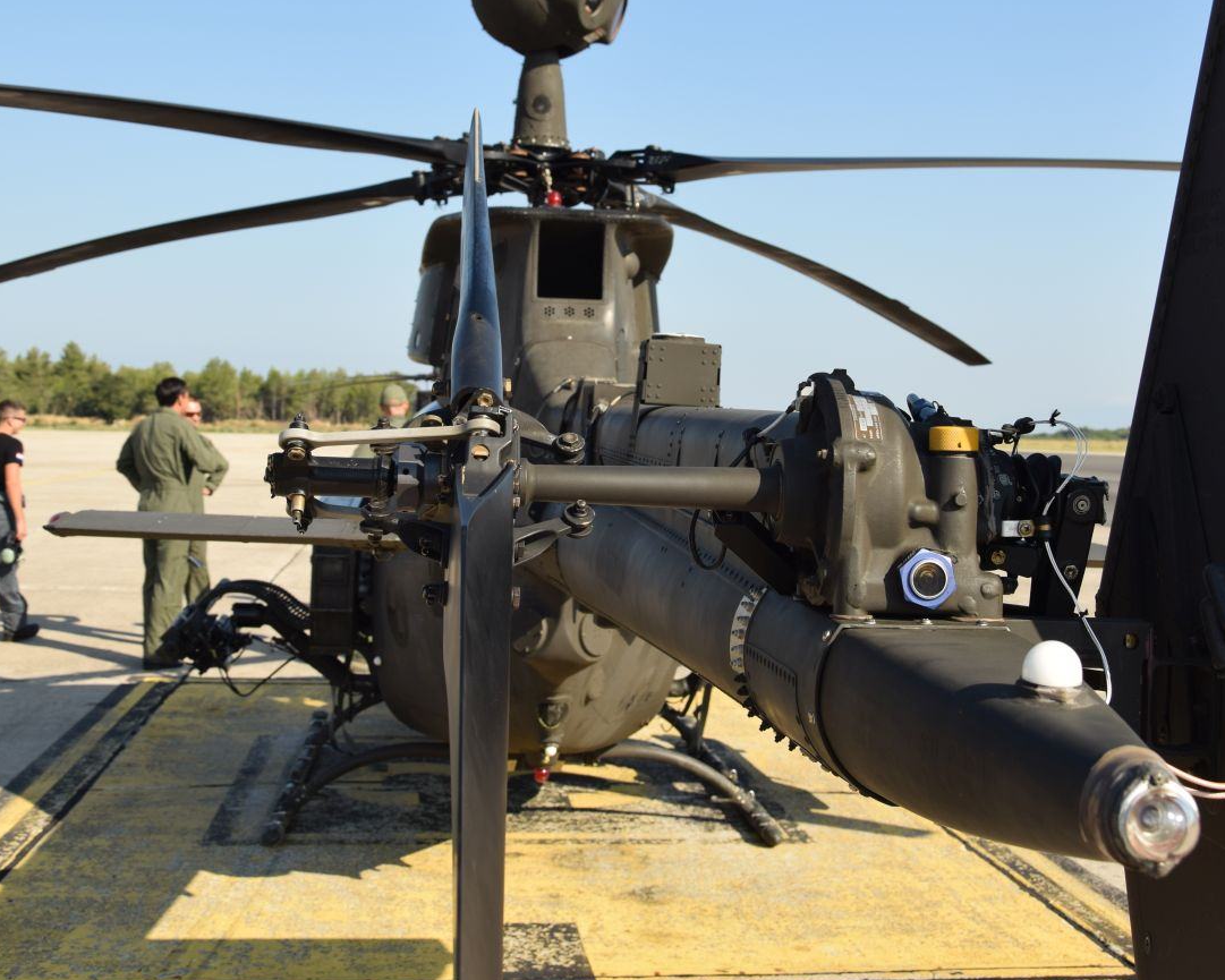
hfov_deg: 37.3
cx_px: 686
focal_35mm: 50
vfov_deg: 30.2
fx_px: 1813
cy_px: 382
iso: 100
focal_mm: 24
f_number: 7.1
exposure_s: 1/320
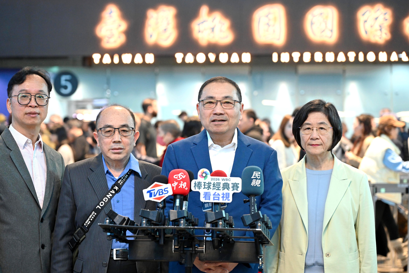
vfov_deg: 13.8
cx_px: 204
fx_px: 1125
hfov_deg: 20.6
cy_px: 136
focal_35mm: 99
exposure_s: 1/125
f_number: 4
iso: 3200
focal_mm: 99
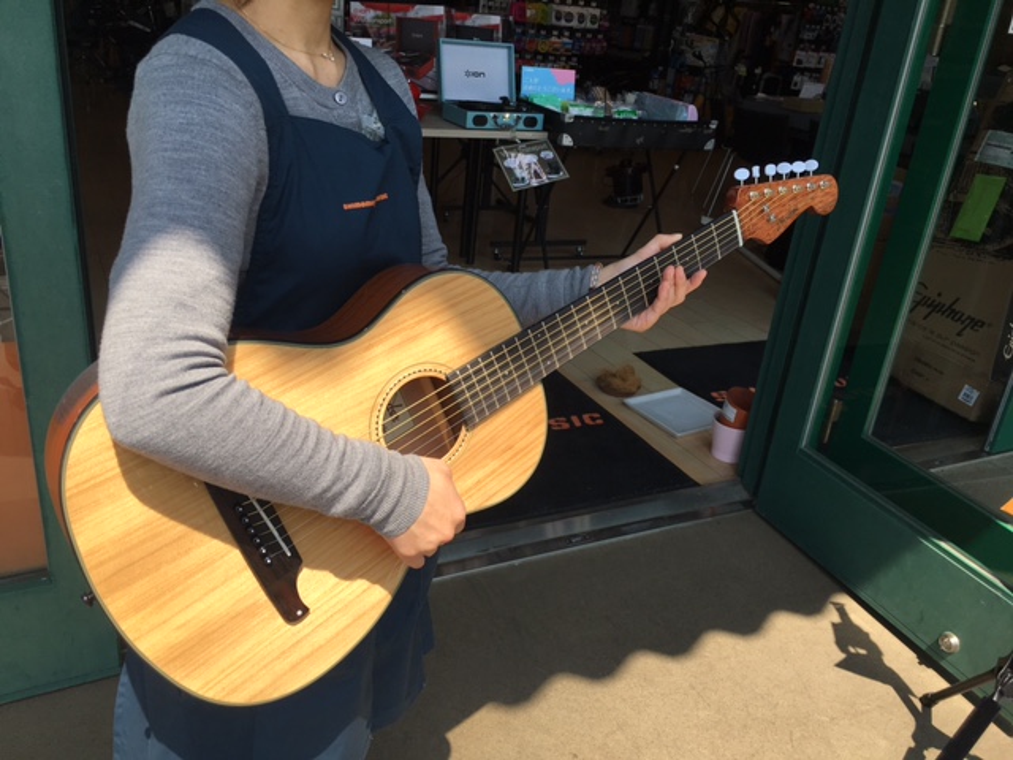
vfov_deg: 48.2
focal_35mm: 29
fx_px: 849
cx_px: 506
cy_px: 380
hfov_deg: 61.7
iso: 25
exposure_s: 1/884
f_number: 2.2
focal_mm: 4.15
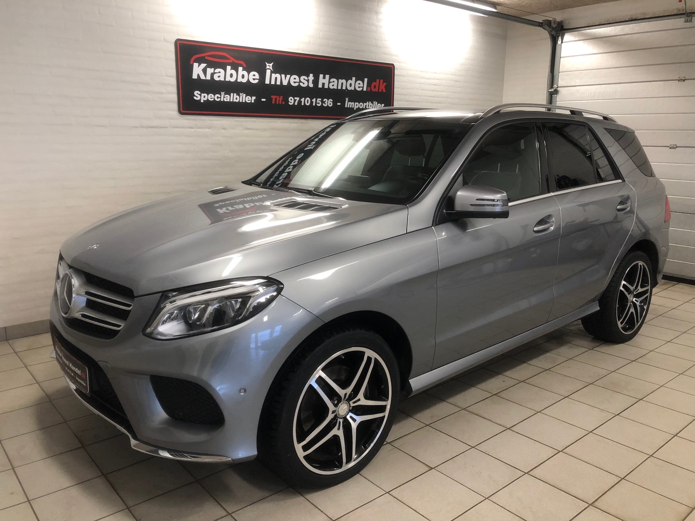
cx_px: 348
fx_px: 562
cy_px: 260
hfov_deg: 63.4
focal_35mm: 28
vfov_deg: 49.7
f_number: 1.8
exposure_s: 1/25
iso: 40
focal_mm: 3.99
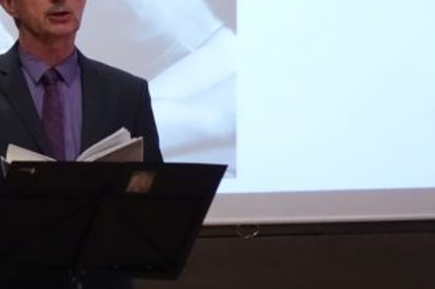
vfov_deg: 7.9
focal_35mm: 172
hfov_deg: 11.9
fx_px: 2077
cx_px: 51
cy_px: 8
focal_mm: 26.18
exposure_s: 1/160
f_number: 3.2
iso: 4000
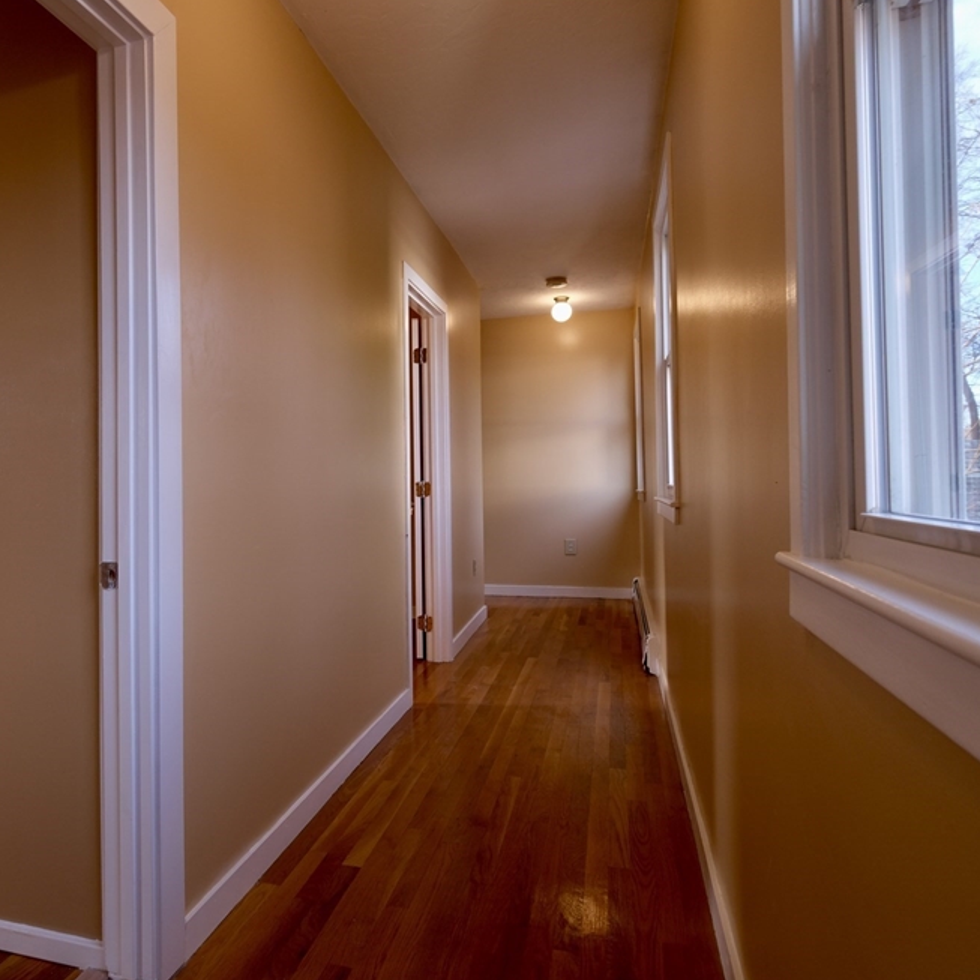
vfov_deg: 74.8
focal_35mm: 20
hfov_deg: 73.6
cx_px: 371
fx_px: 641
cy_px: 481
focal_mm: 10
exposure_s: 1/15
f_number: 5.6
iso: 200
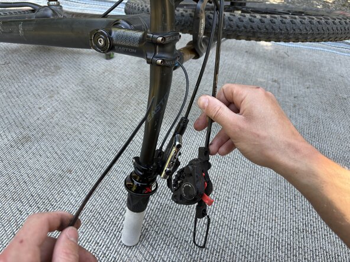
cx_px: 175
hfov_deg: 67.3
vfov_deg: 53.1
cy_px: 131
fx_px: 263
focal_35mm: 26
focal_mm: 5.96
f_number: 1.6
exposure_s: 1/127
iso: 32
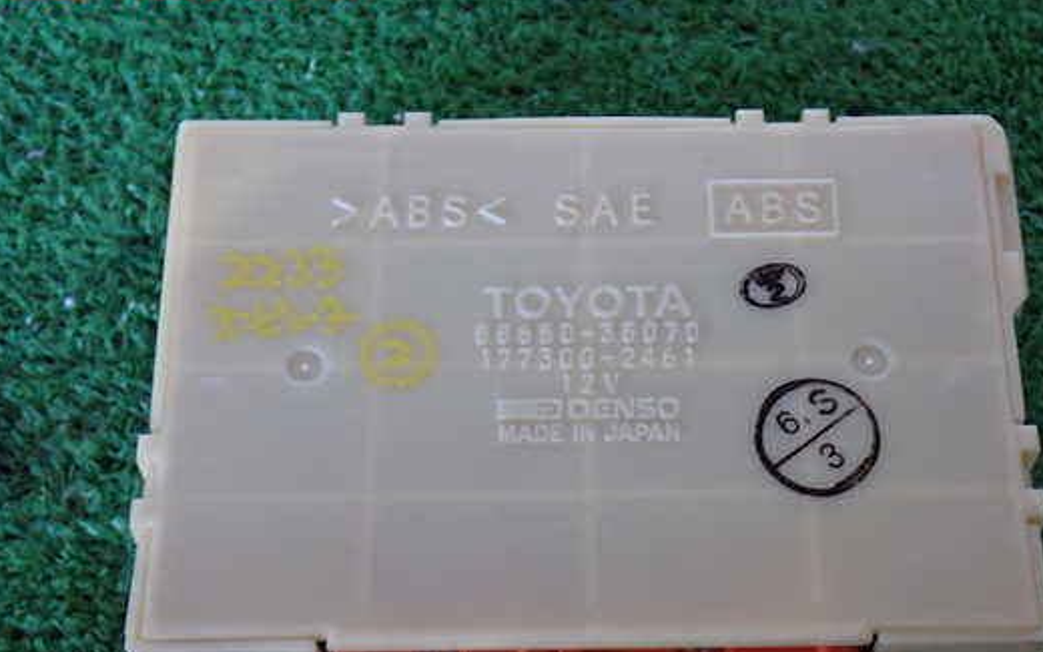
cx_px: 594
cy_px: 411
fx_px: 1876
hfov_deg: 31.0
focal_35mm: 66
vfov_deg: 19.7
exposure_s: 1/50
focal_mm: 9.65
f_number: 3.3
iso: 640
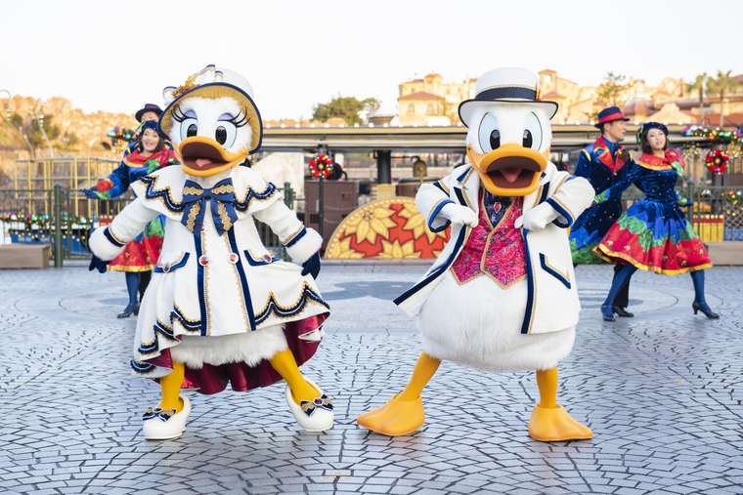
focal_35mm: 56
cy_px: 248
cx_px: 372
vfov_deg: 24.2
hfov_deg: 35.6
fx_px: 1156
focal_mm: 56
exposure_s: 1/500
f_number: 4
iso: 800
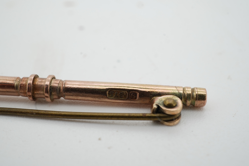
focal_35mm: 45
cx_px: 124
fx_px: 311
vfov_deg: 29.9
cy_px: 83
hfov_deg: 43.6
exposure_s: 1/60
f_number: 22
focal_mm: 30
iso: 80
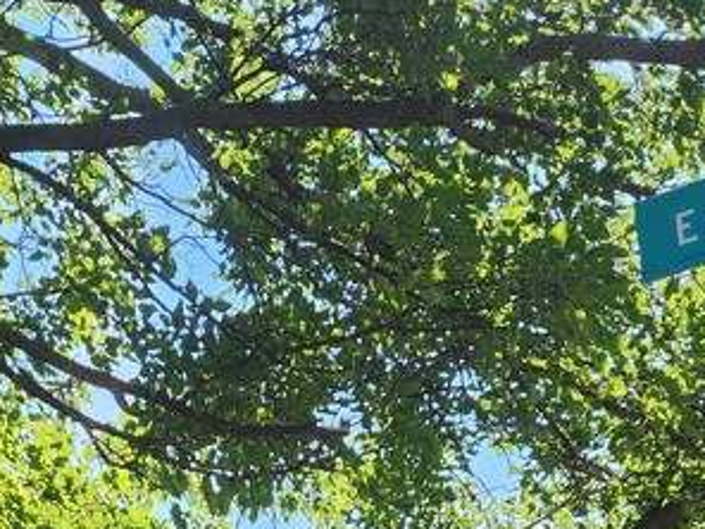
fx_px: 1711
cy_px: 1149
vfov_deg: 14.0
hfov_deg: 22.8
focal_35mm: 84
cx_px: 107
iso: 20
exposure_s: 1/441
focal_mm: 5.4
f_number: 1.8
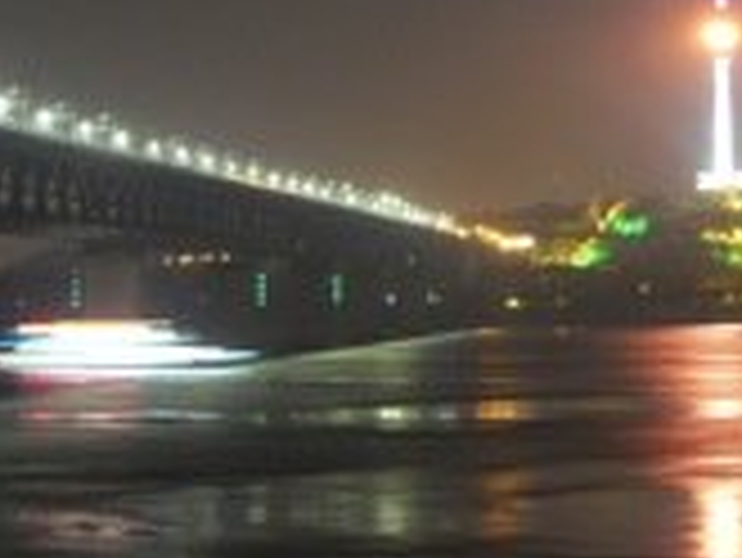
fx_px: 2231
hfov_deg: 18.9
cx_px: 463
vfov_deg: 14.2
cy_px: 153
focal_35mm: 104
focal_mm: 6.6
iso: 80
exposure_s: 6
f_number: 3.5
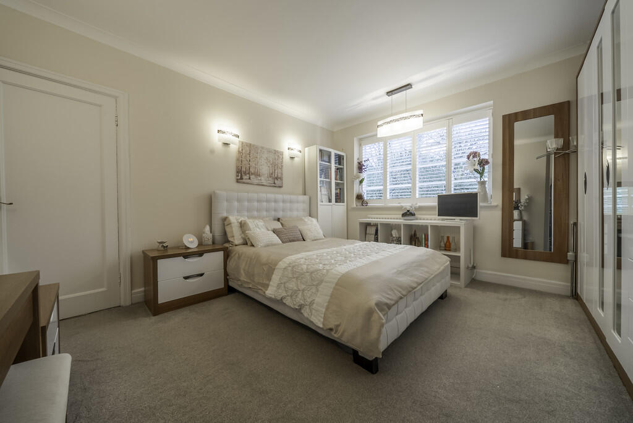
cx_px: 316
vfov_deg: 90.1
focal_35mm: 12
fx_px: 211
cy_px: 212
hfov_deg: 112.6
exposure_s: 1/25
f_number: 10
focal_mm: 12
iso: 400
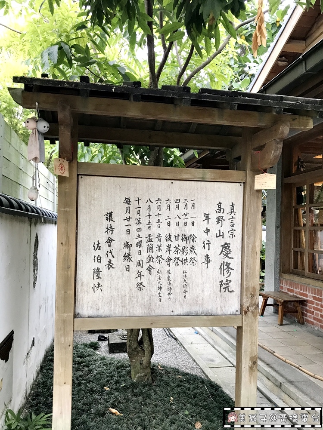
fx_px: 348
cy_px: 215
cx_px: 162
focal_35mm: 28
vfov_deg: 63.4
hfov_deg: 49.7
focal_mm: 3.99
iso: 32
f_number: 1.8
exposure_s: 1/30
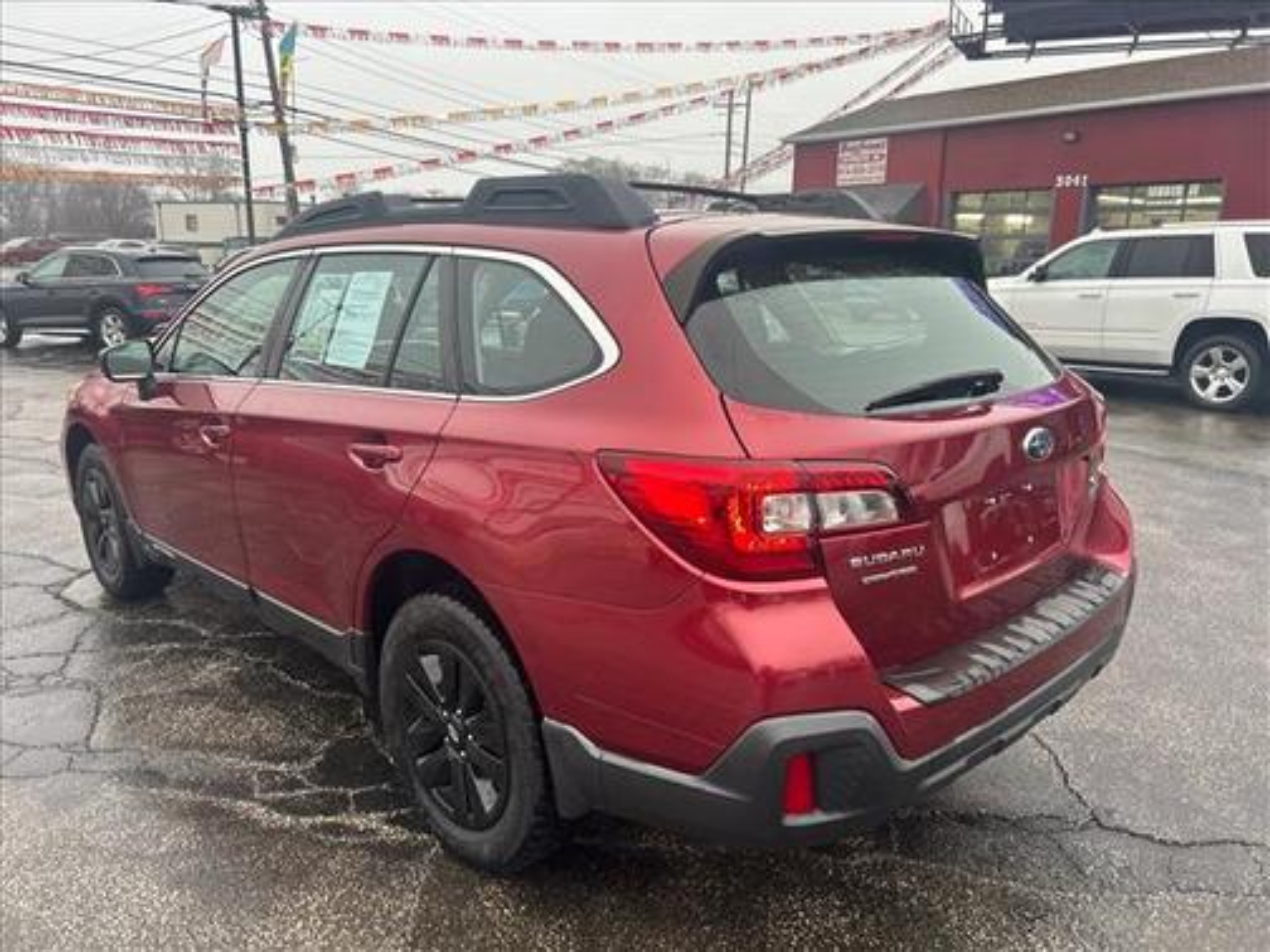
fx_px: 954
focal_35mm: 26
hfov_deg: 67.3
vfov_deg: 53.1
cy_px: 476
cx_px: 635
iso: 100
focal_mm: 5.7
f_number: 1.5
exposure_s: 1/121
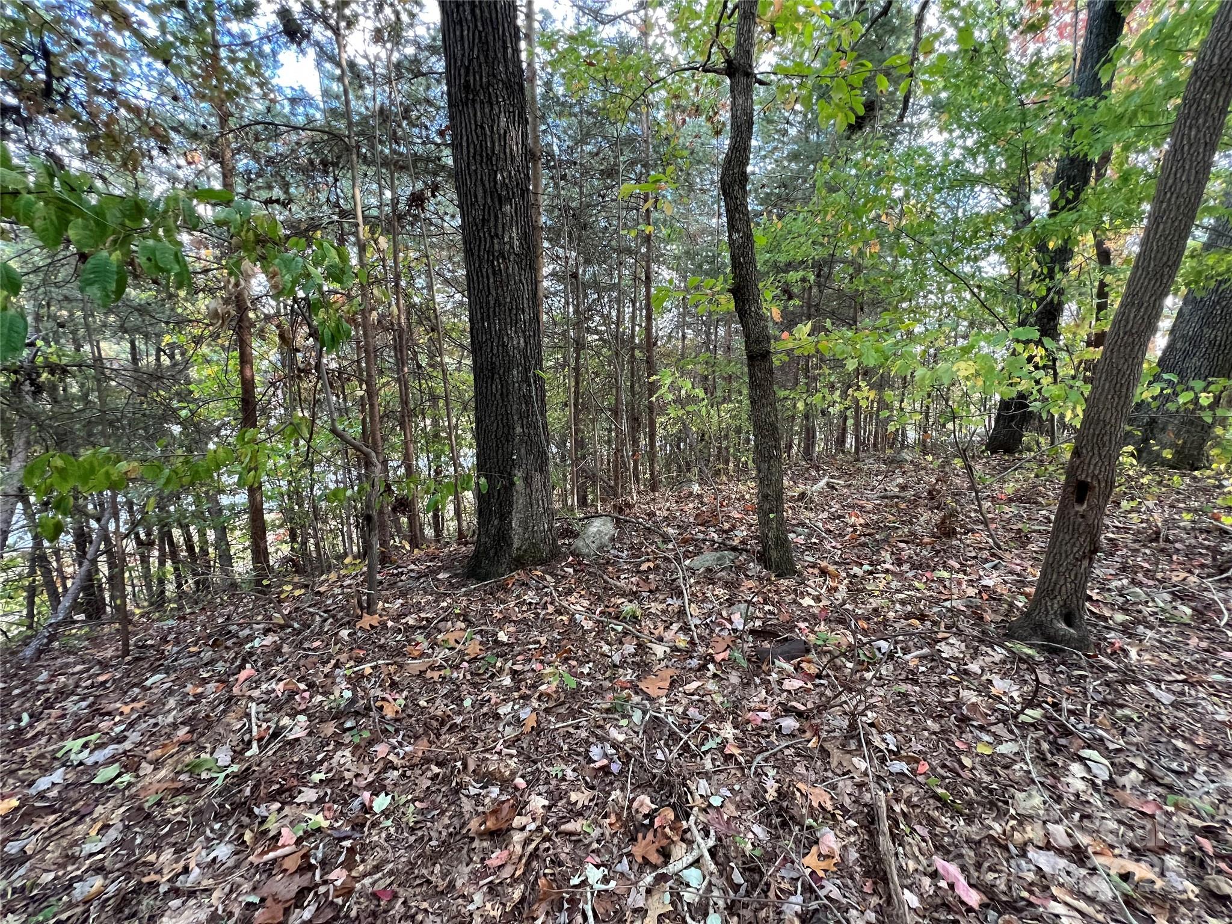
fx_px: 463
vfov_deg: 89.9
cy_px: 462
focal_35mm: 13
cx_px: 616
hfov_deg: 106.2
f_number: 1.8
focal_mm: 1.57
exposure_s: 1/88
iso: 250
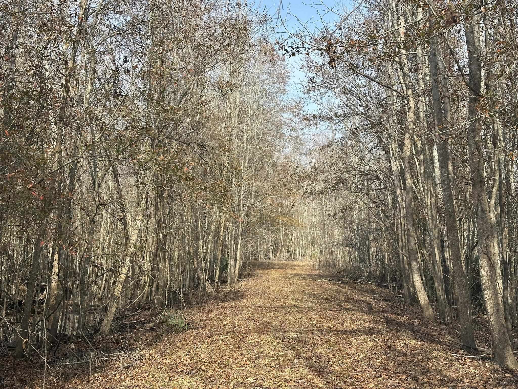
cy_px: 194
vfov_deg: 30.3
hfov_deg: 39.7
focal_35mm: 48
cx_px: 259
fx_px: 718
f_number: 1.78
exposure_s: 1/1953
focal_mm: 6.86
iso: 64
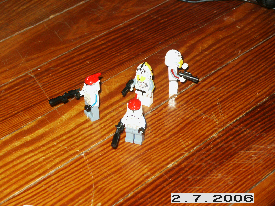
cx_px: 138
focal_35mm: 96
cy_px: 103
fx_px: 763
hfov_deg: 20.4
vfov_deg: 15.4
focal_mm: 19.19
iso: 200
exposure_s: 1/90
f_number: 3.6
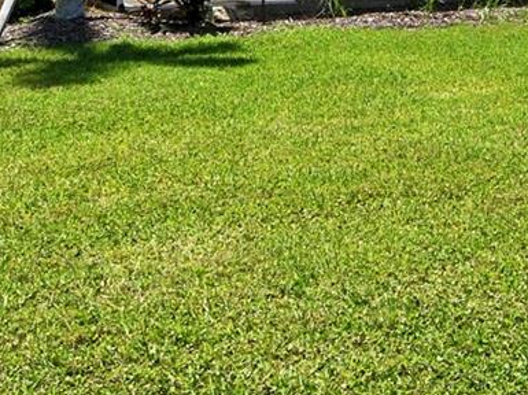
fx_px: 1097
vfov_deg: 18.7
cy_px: -137
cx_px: 539
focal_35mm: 72
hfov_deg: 25.6
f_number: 18
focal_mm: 12
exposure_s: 1/250
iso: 640
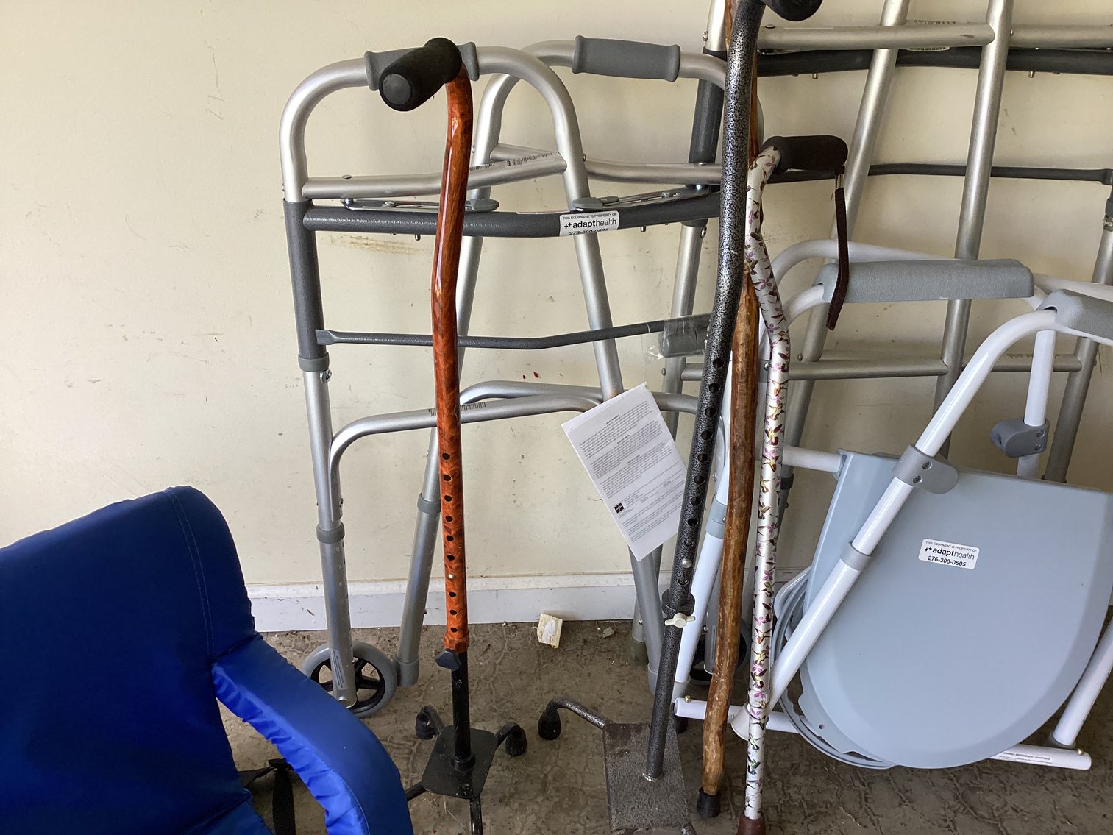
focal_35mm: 31
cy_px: 418
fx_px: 997
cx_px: 556
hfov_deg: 58.3
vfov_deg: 45.4
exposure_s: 1/120
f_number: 2.4
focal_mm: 3.3
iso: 64
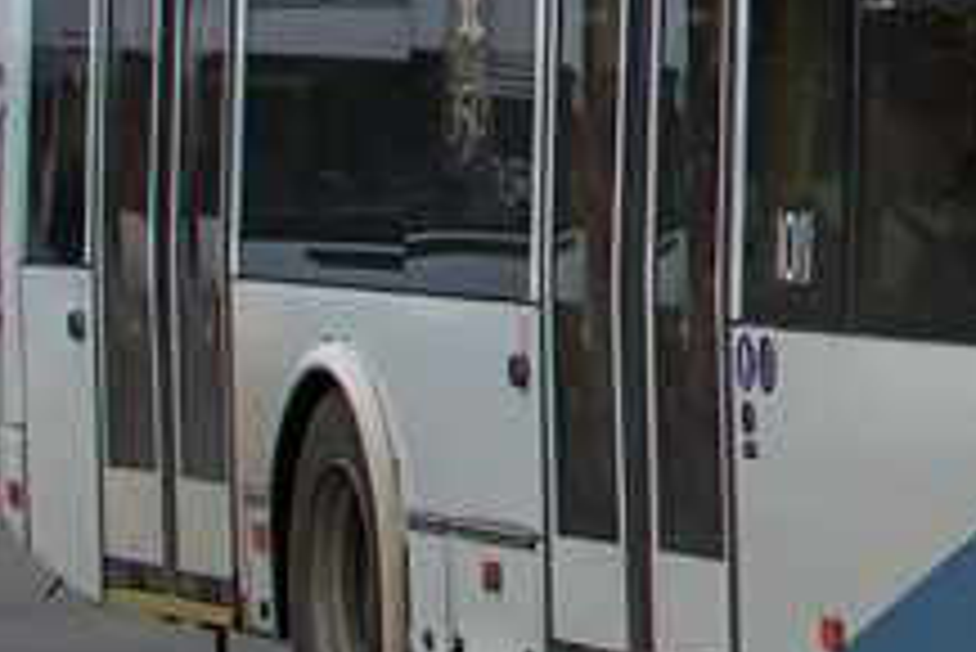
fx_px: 7861
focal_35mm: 290
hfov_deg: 7.0
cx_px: 1615
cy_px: -405
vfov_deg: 4.7
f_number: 6.3
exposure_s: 1/800
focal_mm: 35
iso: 200
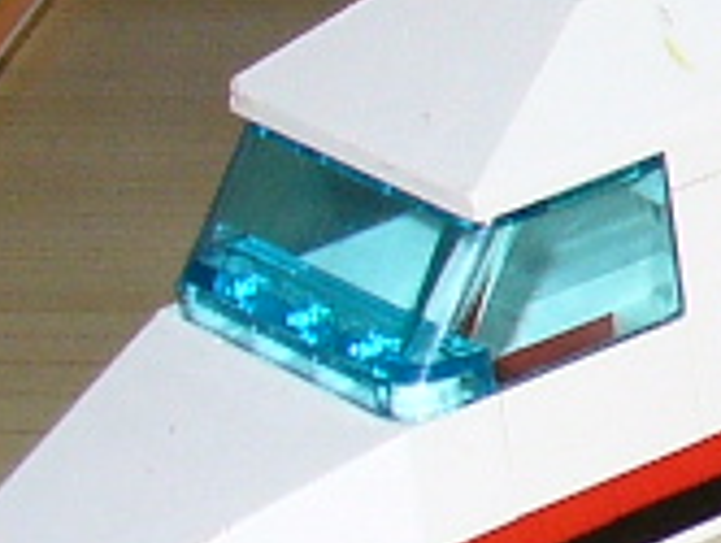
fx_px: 5945
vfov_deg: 5.2
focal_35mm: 285
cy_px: 91
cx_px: 2736
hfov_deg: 6.0
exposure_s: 1/30
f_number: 2.8
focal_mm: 6.1
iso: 100
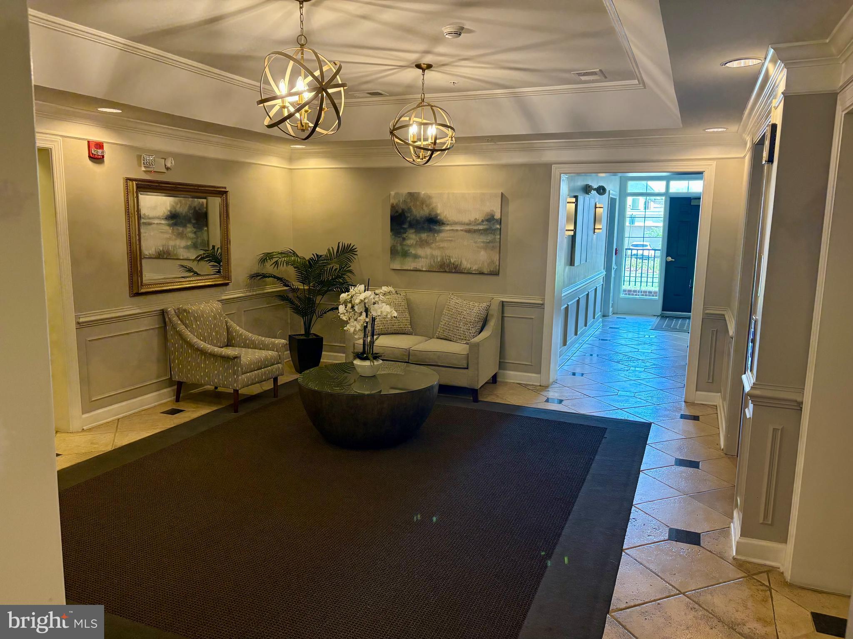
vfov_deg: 53.1
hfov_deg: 67.3
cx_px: 426
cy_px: 320
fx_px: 641
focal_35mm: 26
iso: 250
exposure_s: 1/120
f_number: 1.6
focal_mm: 5.96
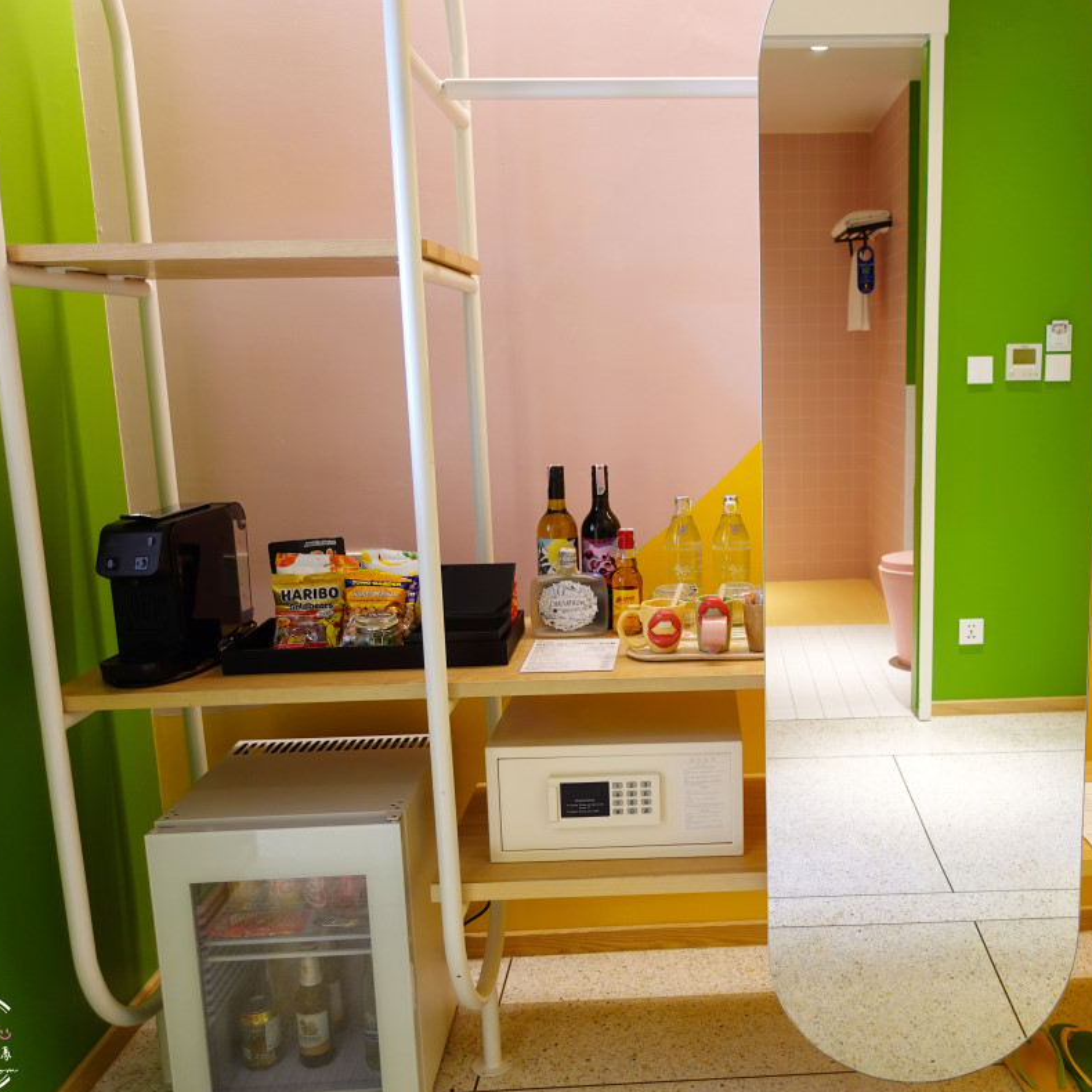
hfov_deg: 51.4
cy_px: 550
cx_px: 744
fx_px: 1106
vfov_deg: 52.5
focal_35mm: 31
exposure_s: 1/30
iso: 125
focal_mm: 9.4
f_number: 2
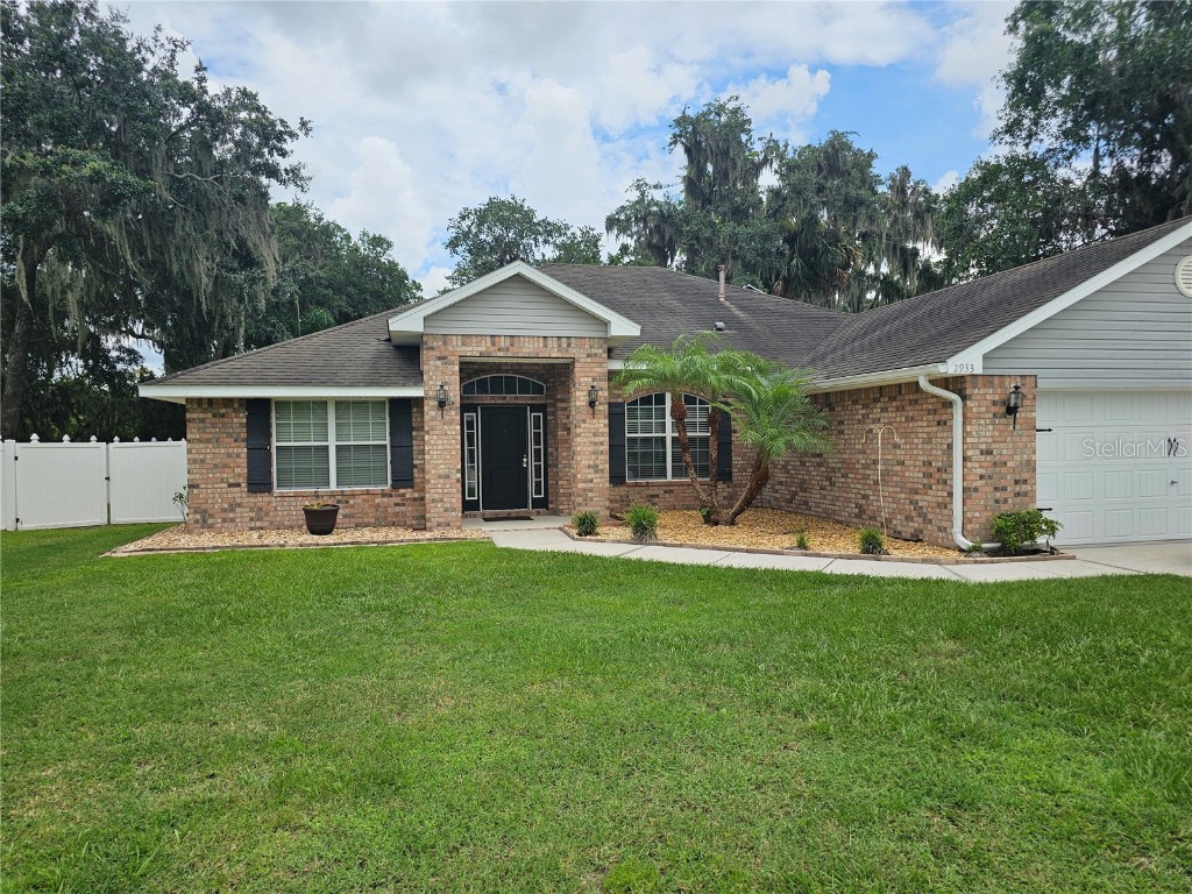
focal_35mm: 23
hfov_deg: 73.9
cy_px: 447
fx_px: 792
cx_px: 596
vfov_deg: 58.9
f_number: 1.7
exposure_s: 1/944
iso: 10
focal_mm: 6.3
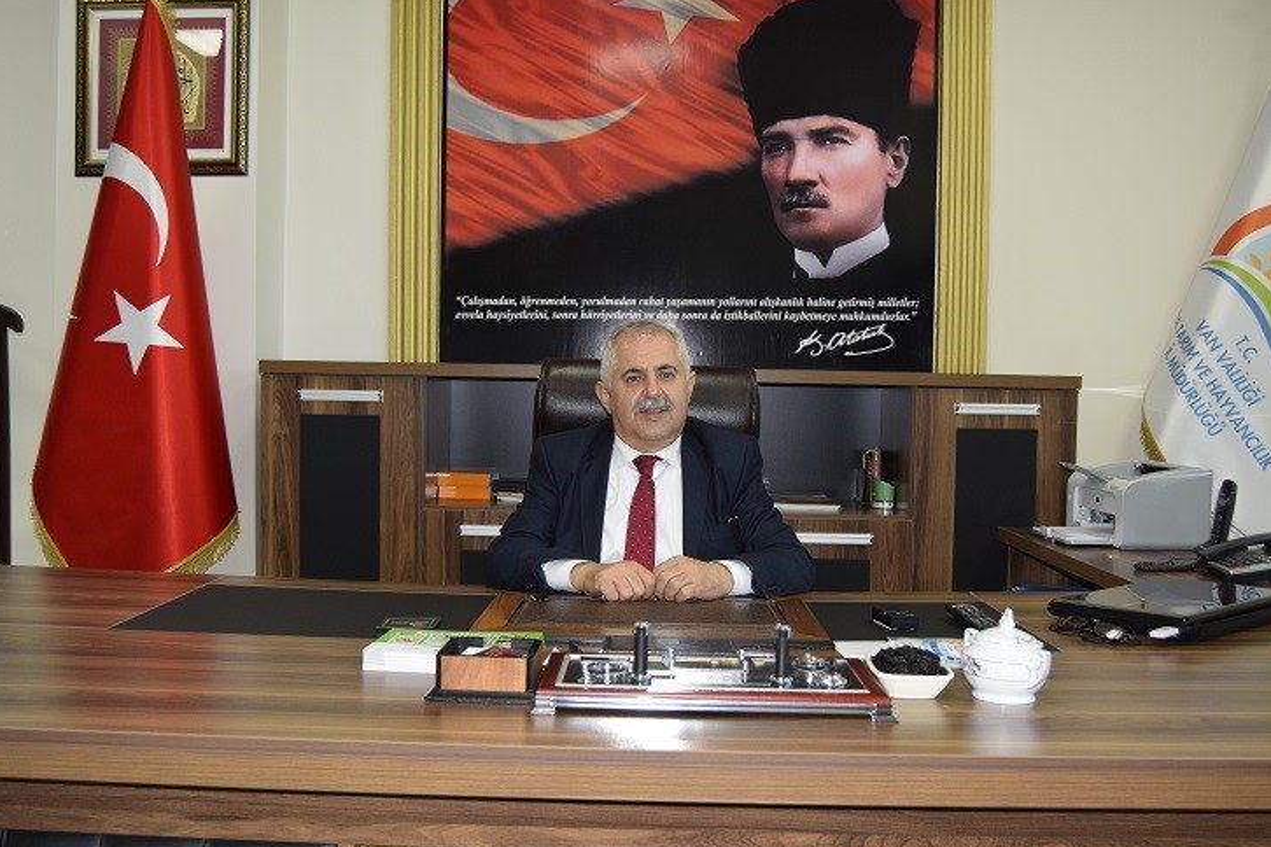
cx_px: 620
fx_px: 1094
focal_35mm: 31
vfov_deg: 42.3
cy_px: 432
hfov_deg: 60.3
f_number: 4.5
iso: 800
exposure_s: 1/80
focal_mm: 20
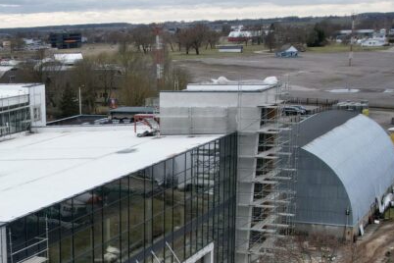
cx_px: -39
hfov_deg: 31.6
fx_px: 613
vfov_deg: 22.3
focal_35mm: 56
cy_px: 316
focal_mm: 8.38
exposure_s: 1/640
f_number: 2.8
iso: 140
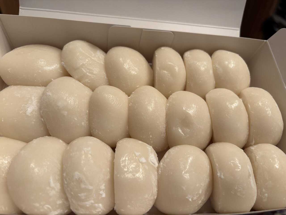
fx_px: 215
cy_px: 108
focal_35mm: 26
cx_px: 143
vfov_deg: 53.1
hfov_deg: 67.3
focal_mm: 5.96
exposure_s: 1/120
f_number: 1.6
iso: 125
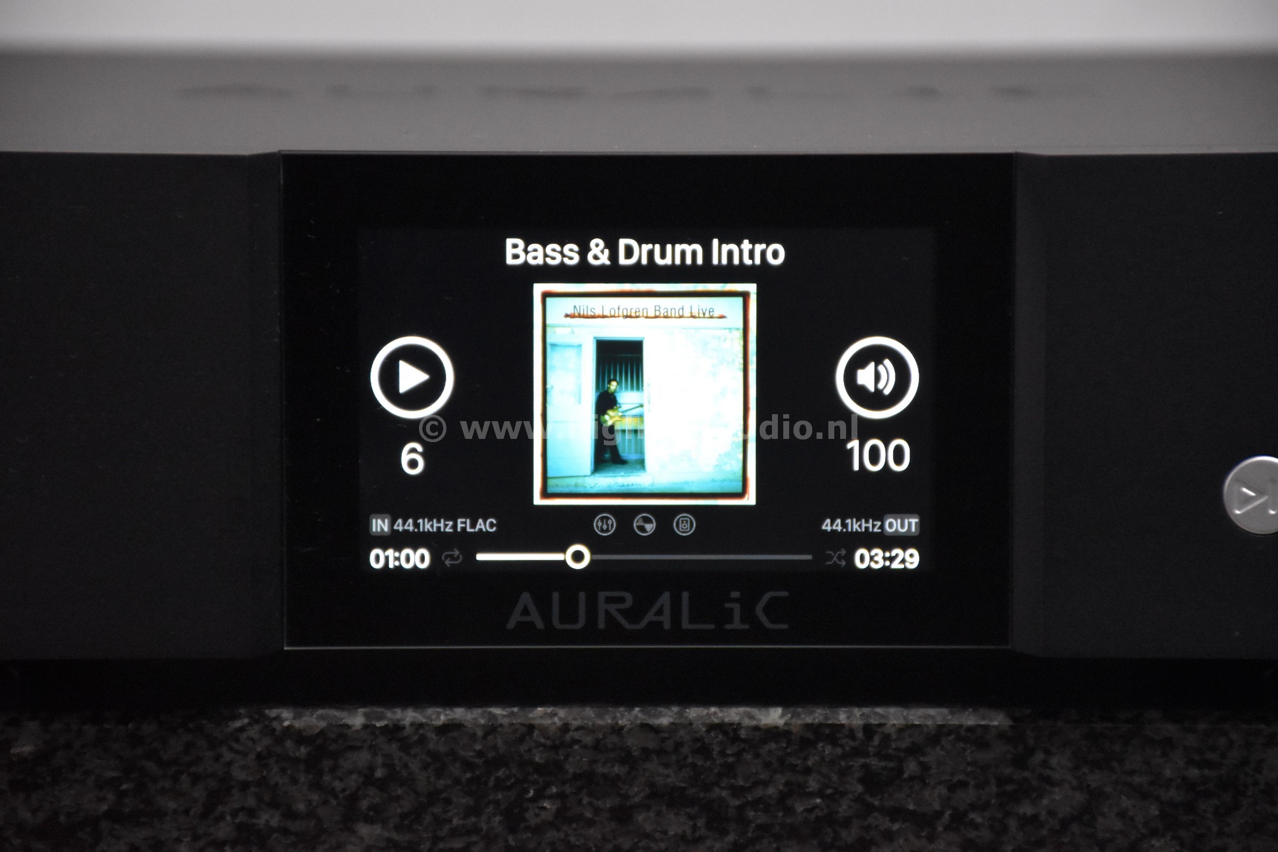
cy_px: 426
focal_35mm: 210
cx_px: 639
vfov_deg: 6.5
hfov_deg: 9.8
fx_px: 7454
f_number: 5.6
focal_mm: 140
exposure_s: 1/125
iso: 4000
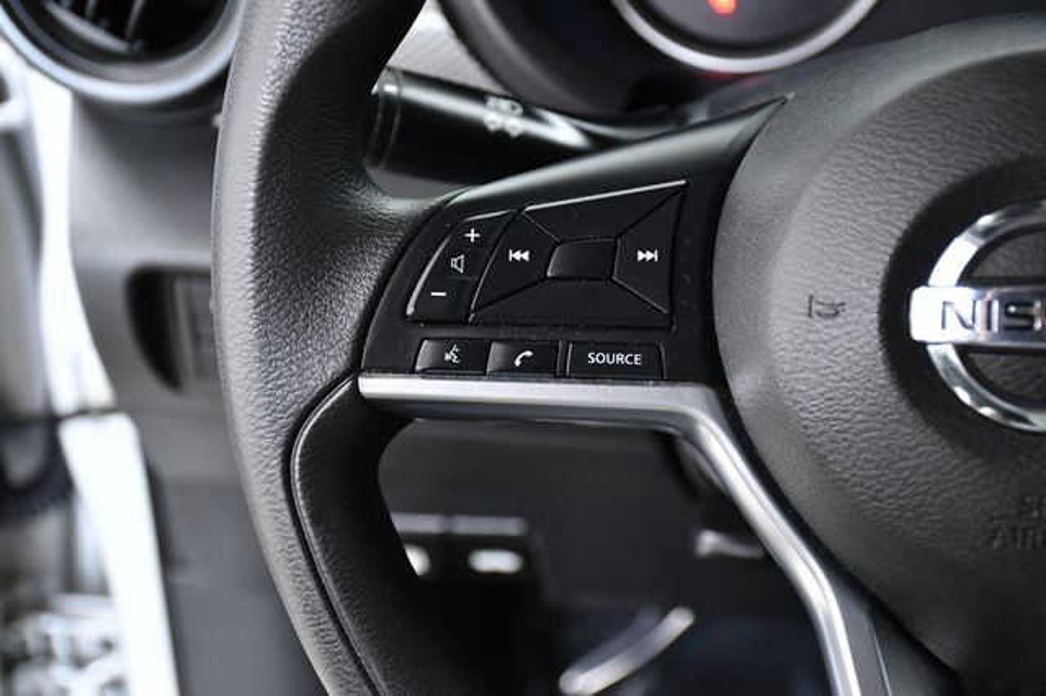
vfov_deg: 18.9
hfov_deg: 28.1
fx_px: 2091
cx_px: 523
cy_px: 348
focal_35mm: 72
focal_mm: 48
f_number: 4.8
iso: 2500
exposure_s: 1/100
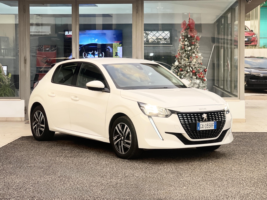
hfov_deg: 30.3
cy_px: 100
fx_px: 494
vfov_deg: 22.9
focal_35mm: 64
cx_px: 134
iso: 160
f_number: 2.2
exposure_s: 1/121
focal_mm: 7.5
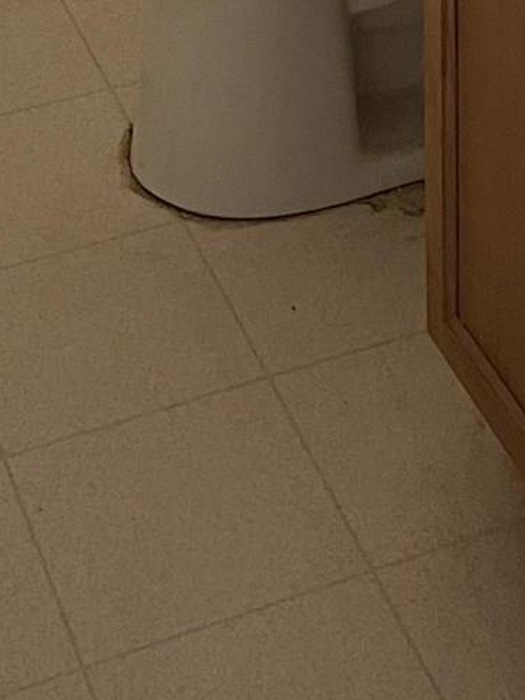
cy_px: -783
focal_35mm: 117
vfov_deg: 13.8
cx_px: 427
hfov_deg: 12.6
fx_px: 2366
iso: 160
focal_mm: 5.1
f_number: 1.6
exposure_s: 1/60
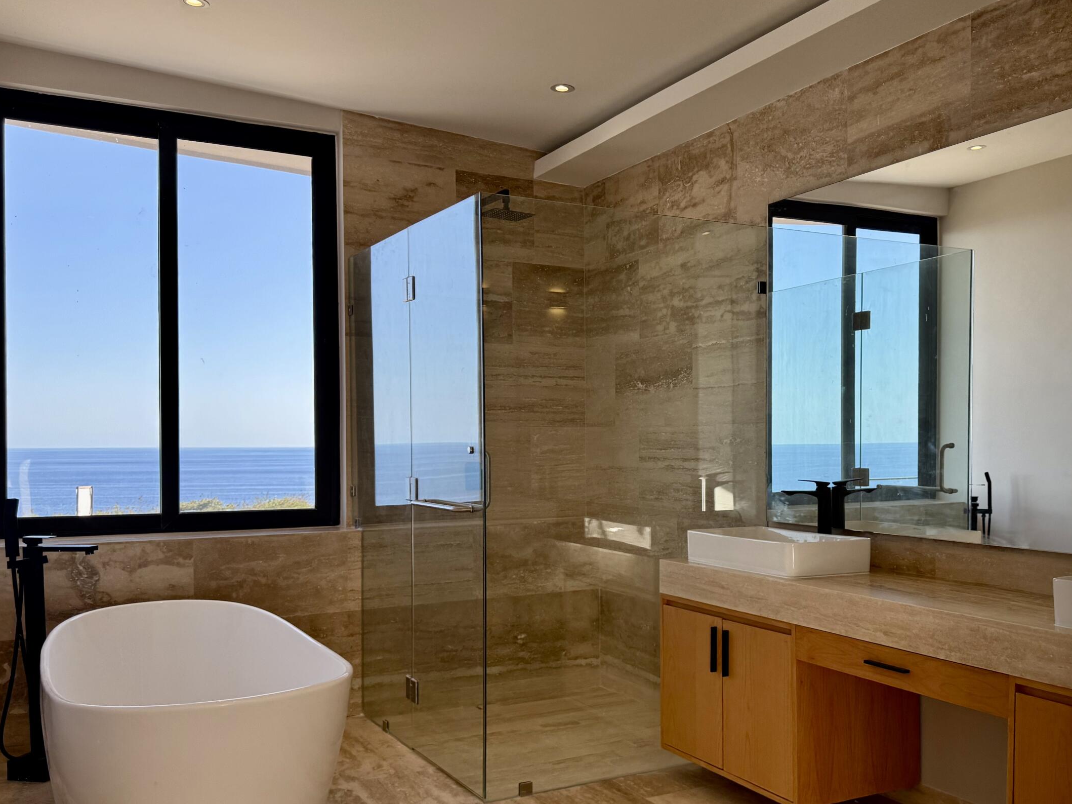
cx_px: 647
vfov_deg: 41.7
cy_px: 458
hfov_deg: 53.6
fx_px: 1053
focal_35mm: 34
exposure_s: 1/1192
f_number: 1.78
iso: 100
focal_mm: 6.76
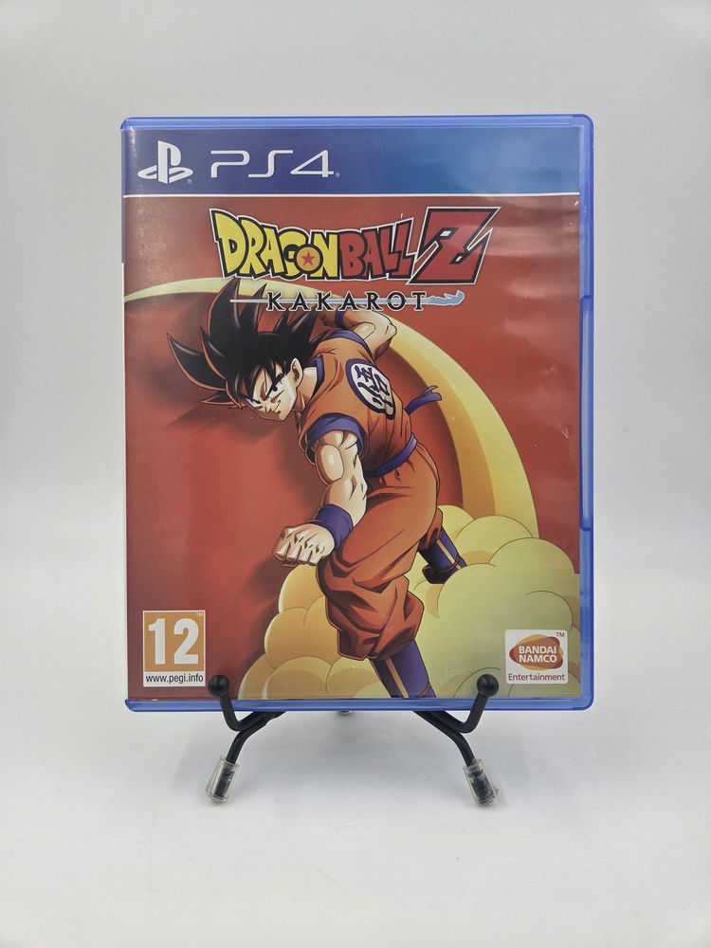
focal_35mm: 23
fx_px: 630
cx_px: 356
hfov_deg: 58.9
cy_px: 474
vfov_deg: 73.9
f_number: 1.8
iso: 25
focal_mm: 5.4
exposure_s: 1/130
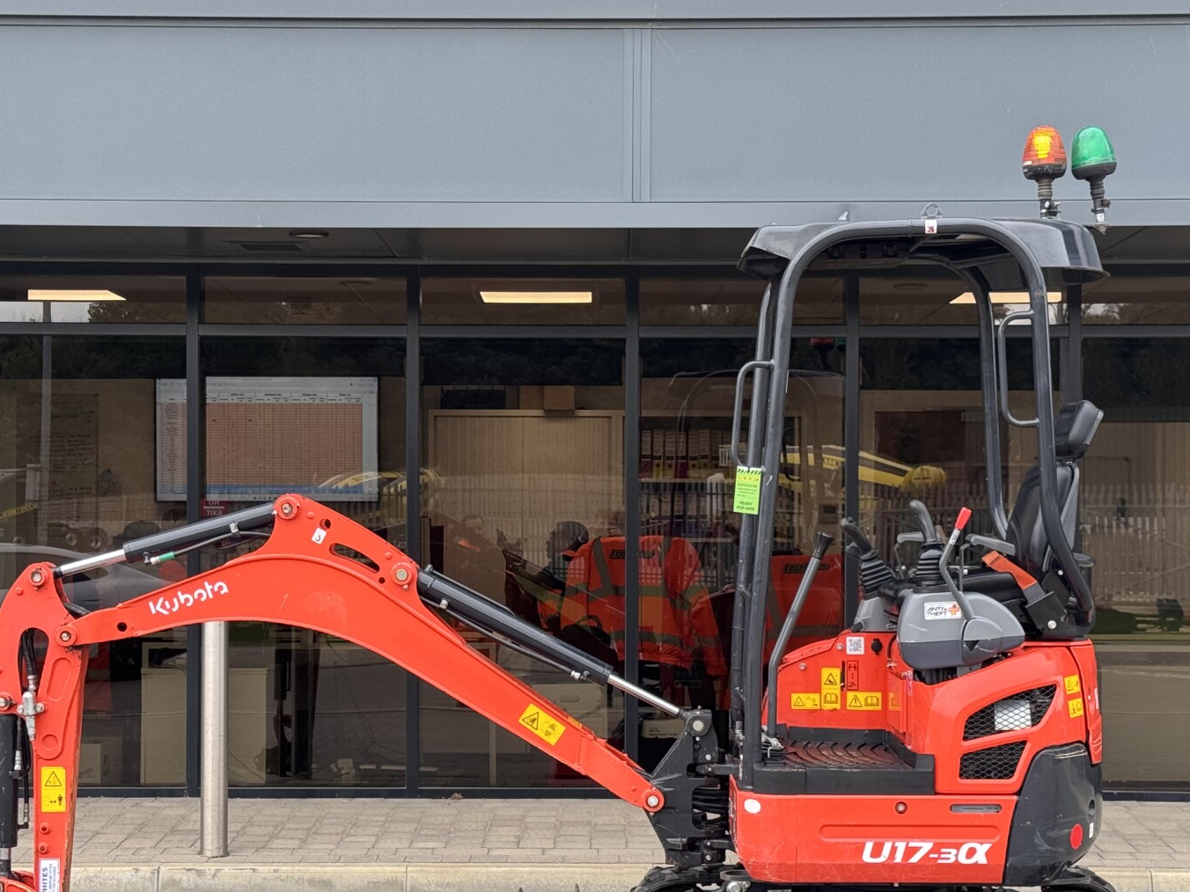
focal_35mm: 71
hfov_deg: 27.4
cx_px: 581
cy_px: 552
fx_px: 2441
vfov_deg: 20.7
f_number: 1.78
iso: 64
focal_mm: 6.76
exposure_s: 1/174
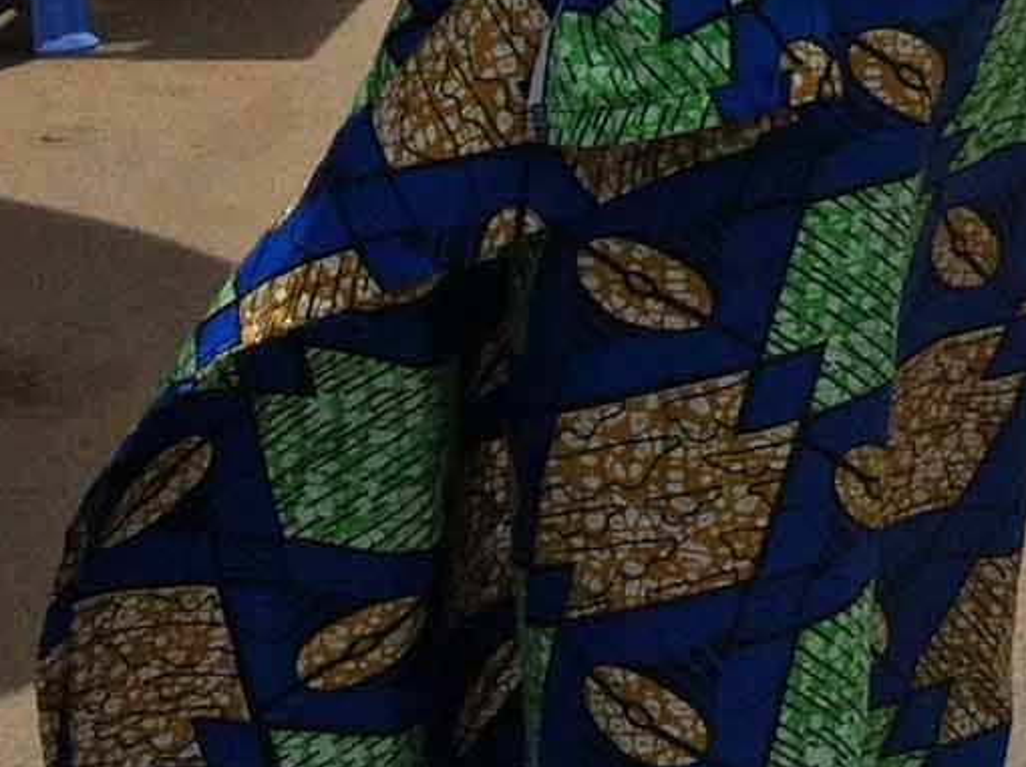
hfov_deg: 10.5
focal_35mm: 178
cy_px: -821
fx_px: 5268
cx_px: 1784
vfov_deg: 7.9
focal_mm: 3.85
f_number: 2.8
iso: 80
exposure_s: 1/1436
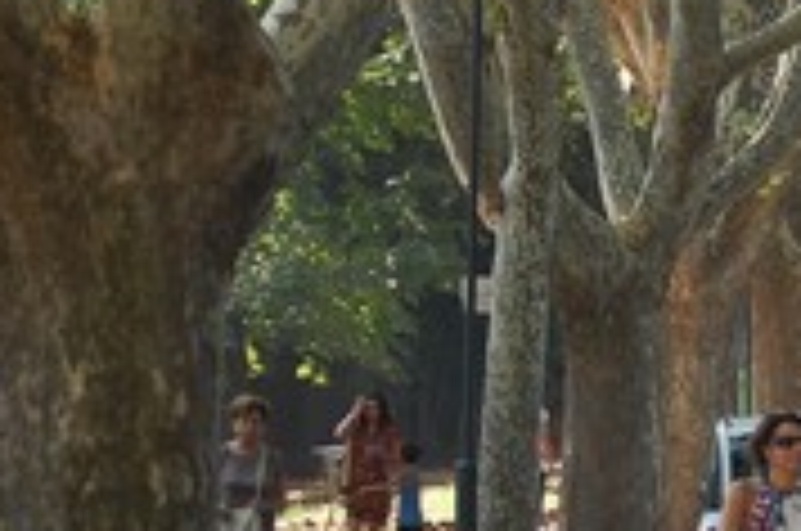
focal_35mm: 278
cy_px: 468
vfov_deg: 4.9
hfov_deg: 7.3
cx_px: 1246
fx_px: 6167
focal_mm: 55
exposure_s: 1/500
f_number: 4
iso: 640
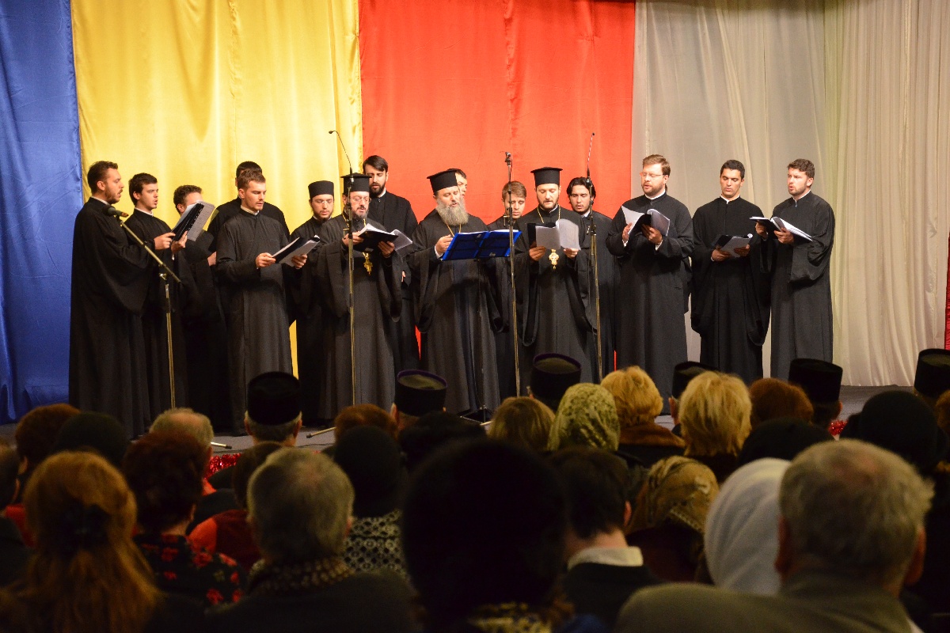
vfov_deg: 12.2
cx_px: 475
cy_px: 316
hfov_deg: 18.2
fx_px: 2969
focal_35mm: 112
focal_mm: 75
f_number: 5.6
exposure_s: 1/50
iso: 2500
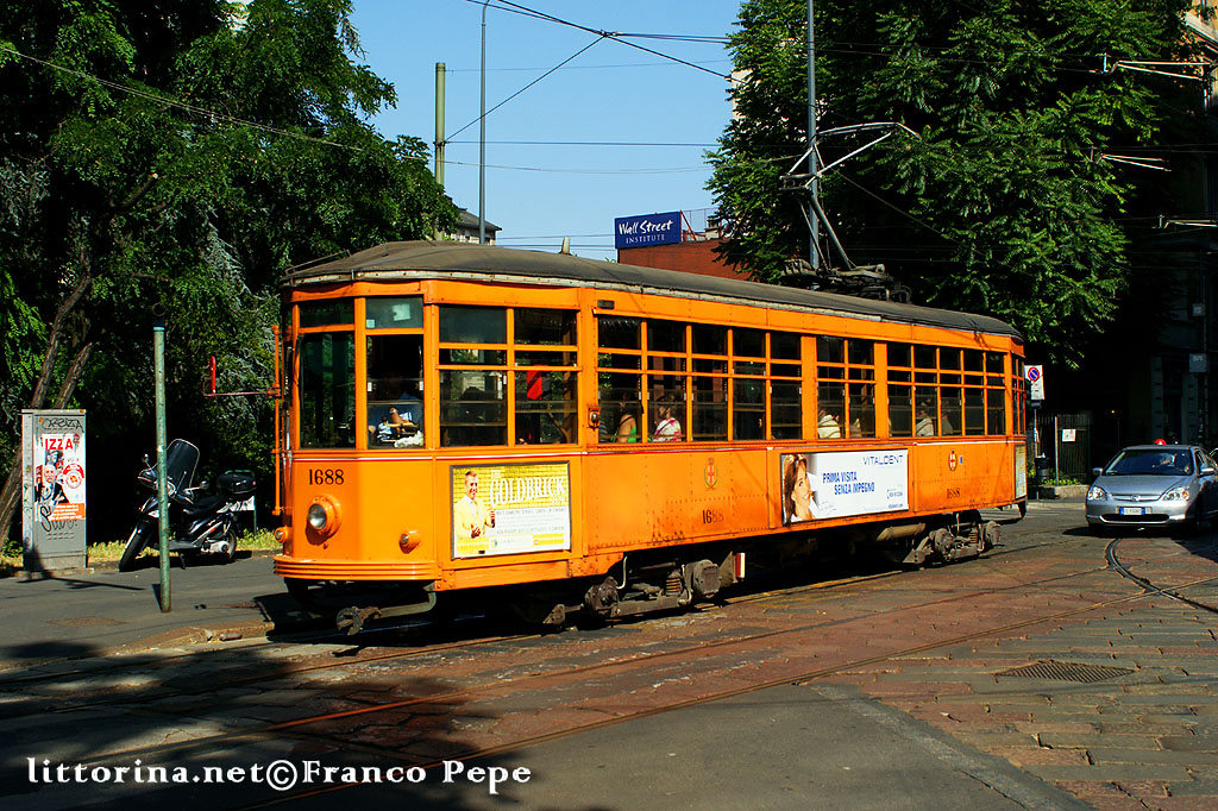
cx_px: 609
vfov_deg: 29.8
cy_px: 406
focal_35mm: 45
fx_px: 1522
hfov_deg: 43.6
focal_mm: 30
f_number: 7.1
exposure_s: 1/640
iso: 200
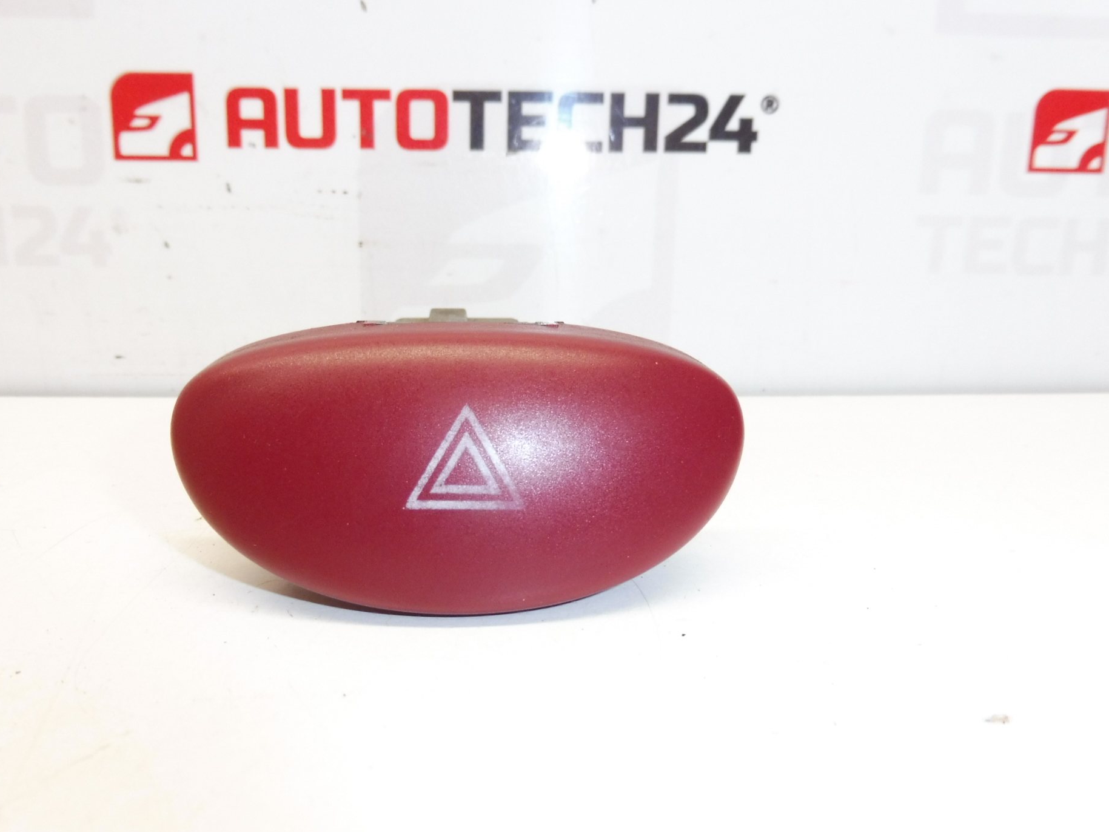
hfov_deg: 63.3
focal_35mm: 28
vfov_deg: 49.7
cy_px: 447
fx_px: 897
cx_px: 498
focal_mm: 4.4
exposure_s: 1/60
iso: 200
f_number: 3.5
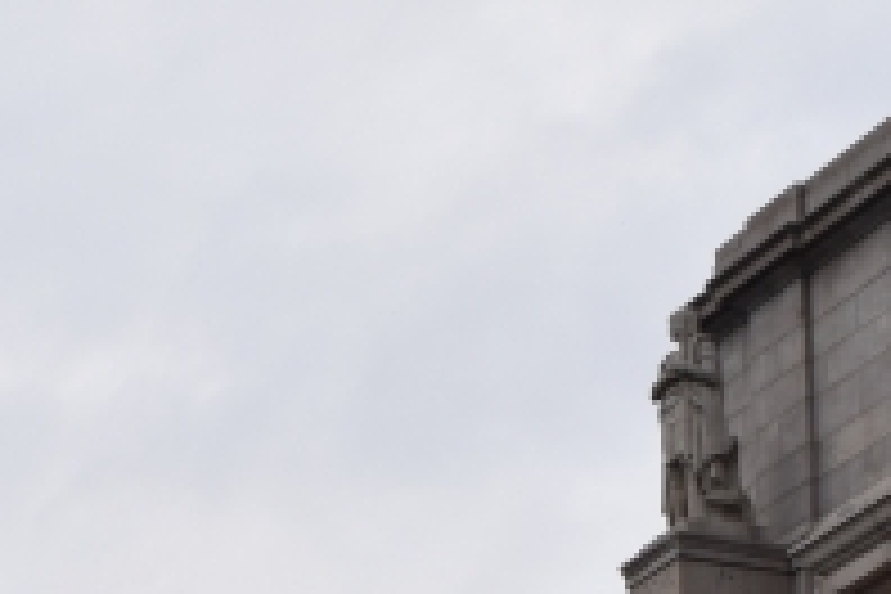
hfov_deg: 11.3
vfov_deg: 7.4
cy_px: 1184
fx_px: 4420
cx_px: -135
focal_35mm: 179
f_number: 10
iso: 200
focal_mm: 23
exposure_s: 1/400
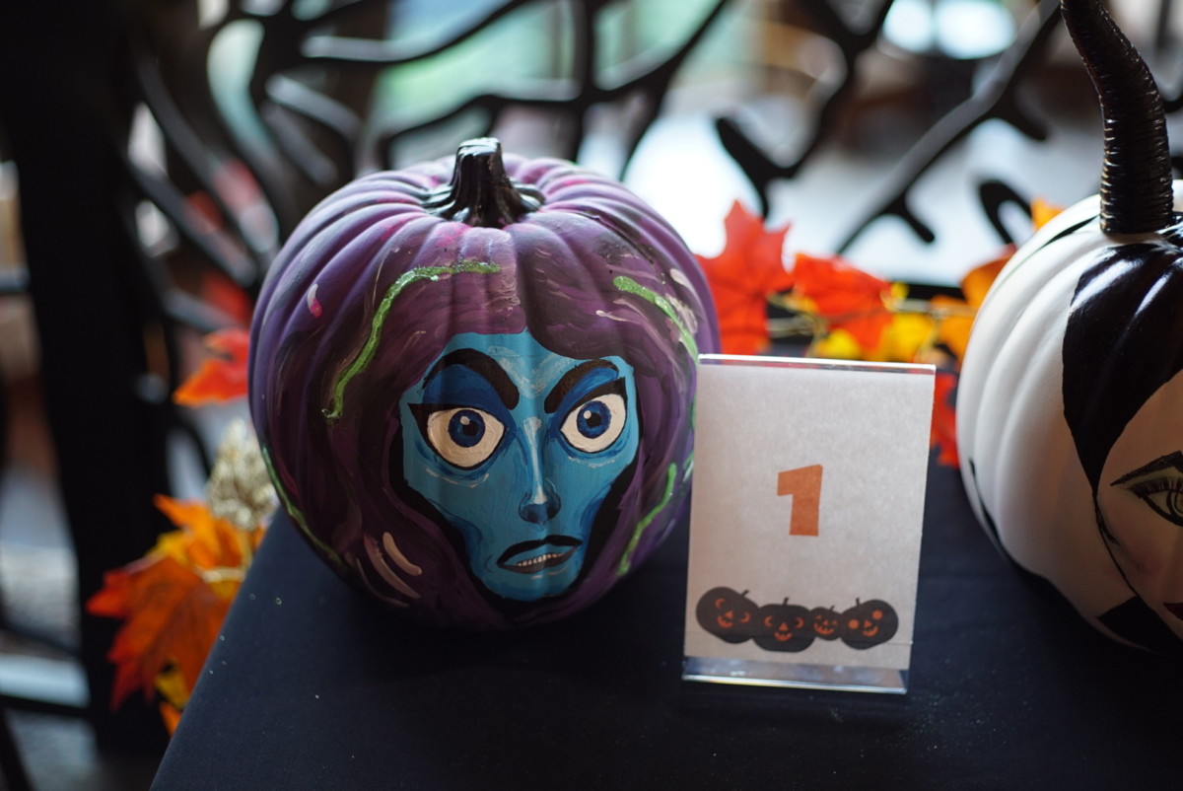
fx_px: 1644
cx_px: 592
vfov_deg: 27.0
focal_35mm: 50
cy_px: 396
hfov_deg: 39.6
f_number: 2.2
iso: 1600
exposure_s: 1/160
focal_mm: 50
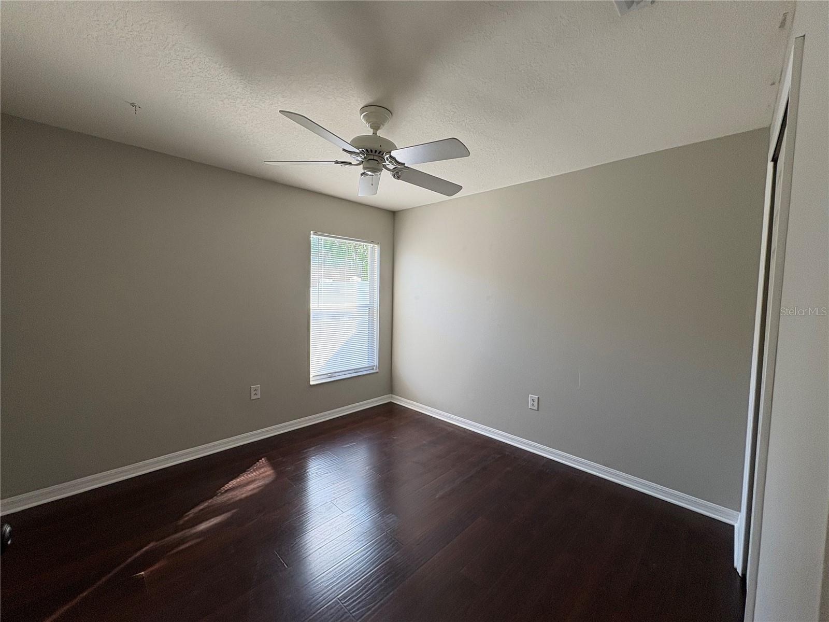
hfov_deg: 102.1
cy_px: 311
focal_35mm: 14
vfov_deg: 85.7
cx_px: 414
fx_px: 335
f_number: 2.2
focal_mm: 2.22
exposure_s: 1/99
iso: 80
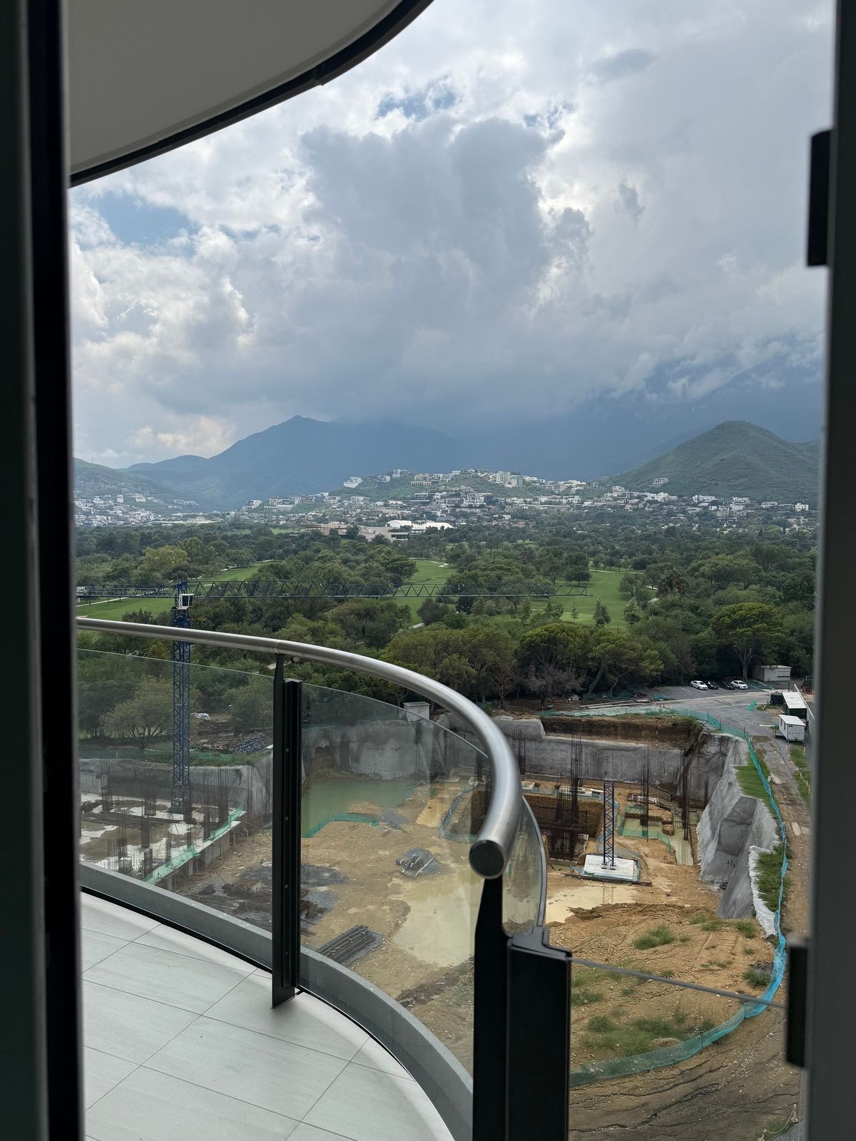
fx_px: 791
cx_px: 428
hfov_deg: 56.8
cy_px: 570
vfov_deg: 71.6
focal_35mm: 24
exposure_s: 1/9091
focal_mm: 6.76
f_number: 1.78
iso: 80
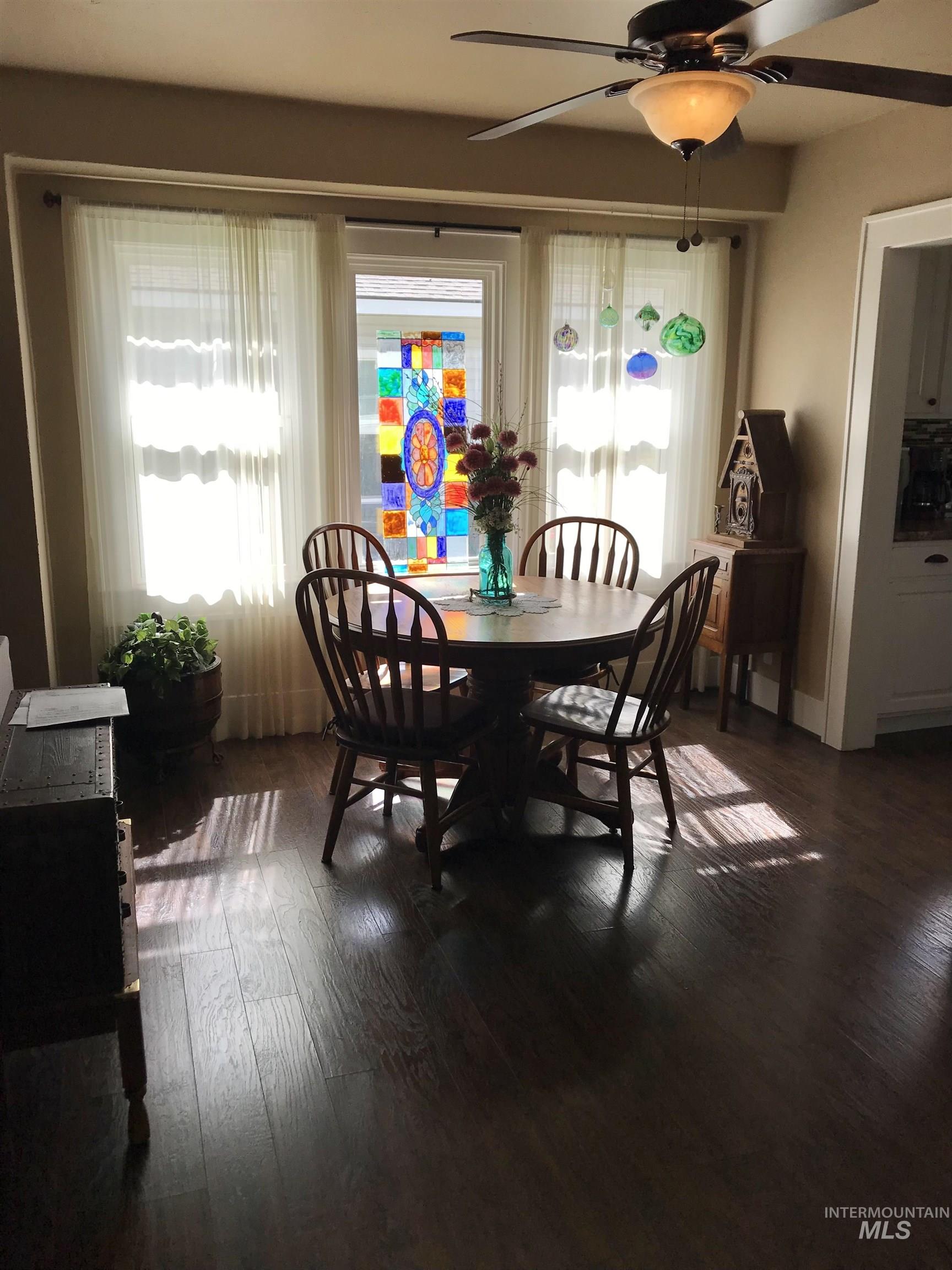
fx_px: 1027
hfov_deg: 49.7
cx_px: 476
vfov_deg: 63.4
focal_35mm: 28
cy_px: 635
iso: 20
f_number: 1.8
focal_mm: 3.99
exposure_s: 1/361
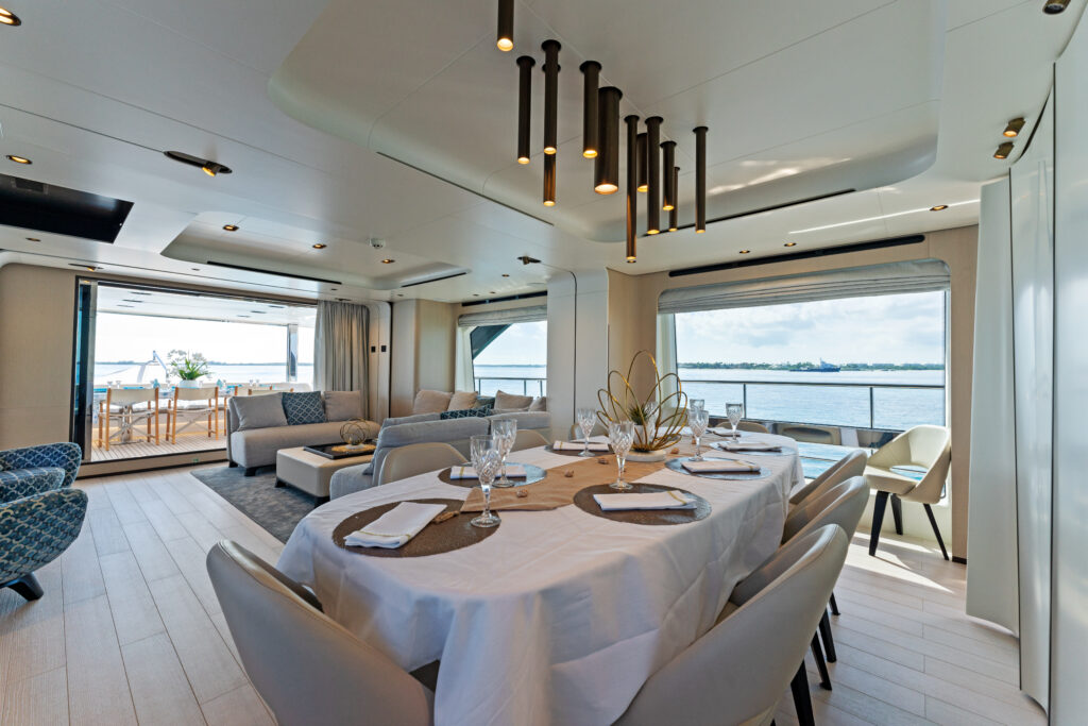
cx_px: 544
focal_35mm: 14
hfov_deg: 104.2
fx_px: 423
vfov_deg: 81.2
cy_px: 363
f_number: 8
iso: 200
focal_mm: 14
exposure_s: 1/125
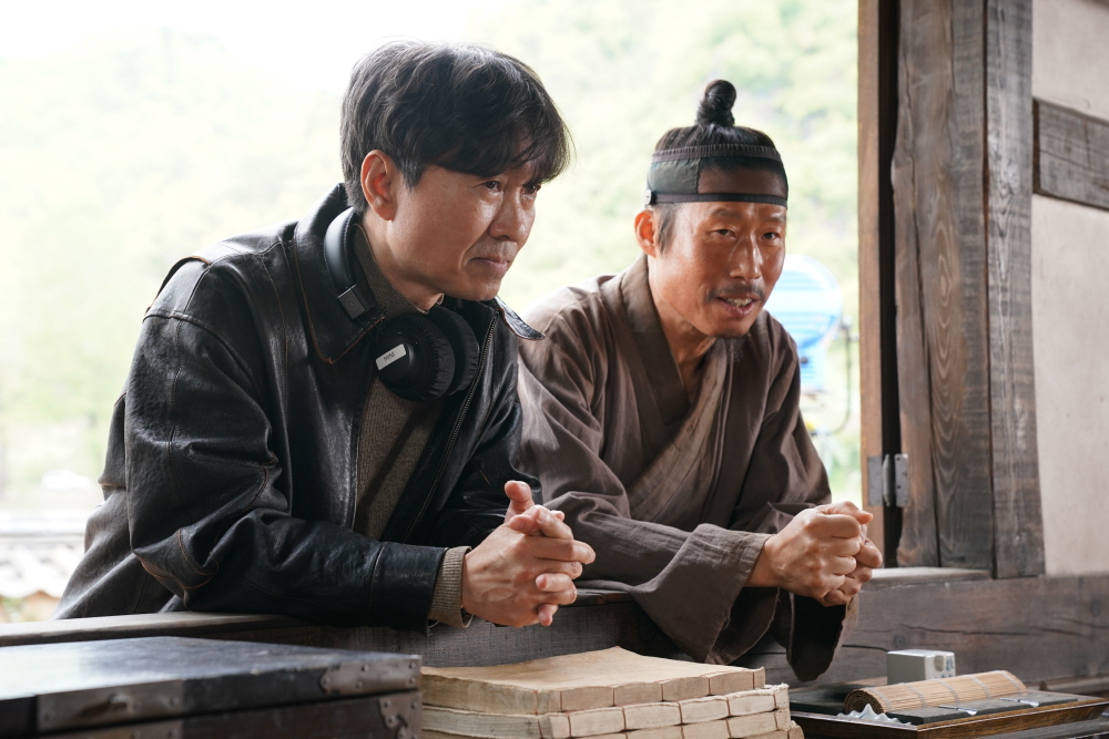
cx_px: 554
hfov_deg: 35.6
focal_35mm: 56
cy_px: 370
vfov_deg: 24.2
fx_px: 1725
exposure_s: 1/250
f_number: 4.5
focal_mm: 56
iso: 800
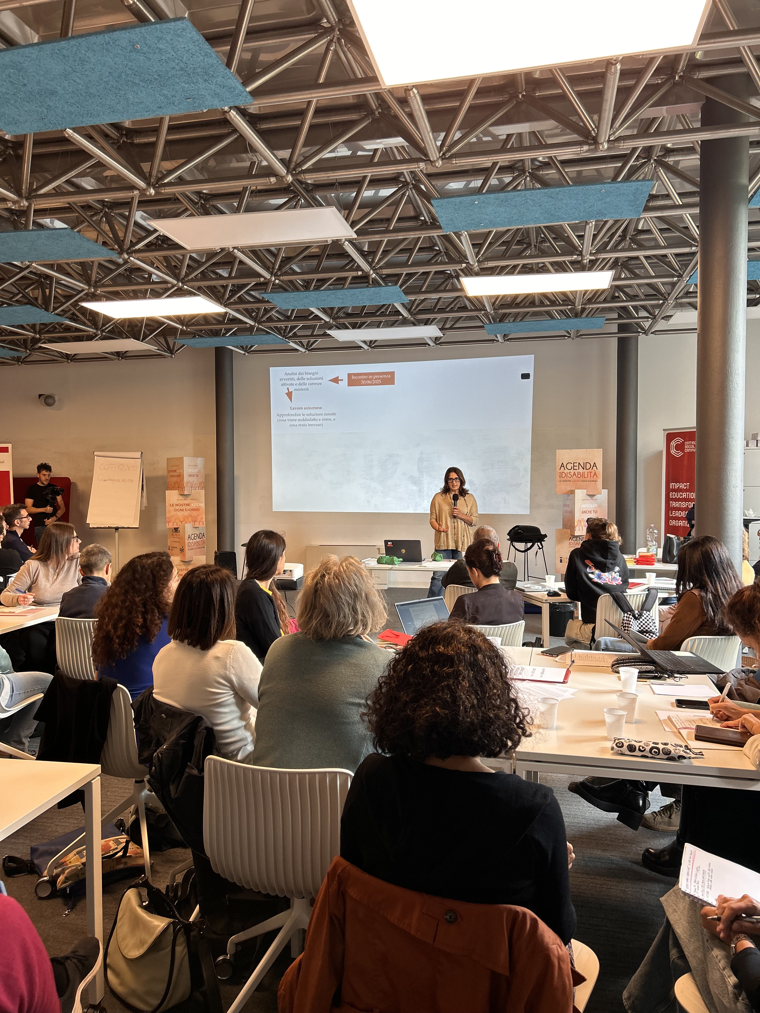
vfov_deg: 67.3
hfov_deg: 53.1
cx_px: 380
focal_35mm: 26
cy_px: 506
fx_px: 761
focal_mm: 5.7
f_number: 1.5
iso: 80
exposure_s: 1/60
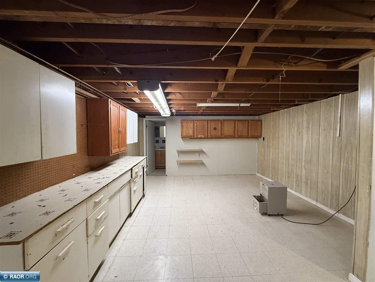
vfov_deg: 85.7
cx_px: 188
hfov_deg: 102.1
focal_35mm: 14
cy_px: 141
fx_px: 152
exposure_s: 1/60
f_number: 2.2
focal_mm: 2.22
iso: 320
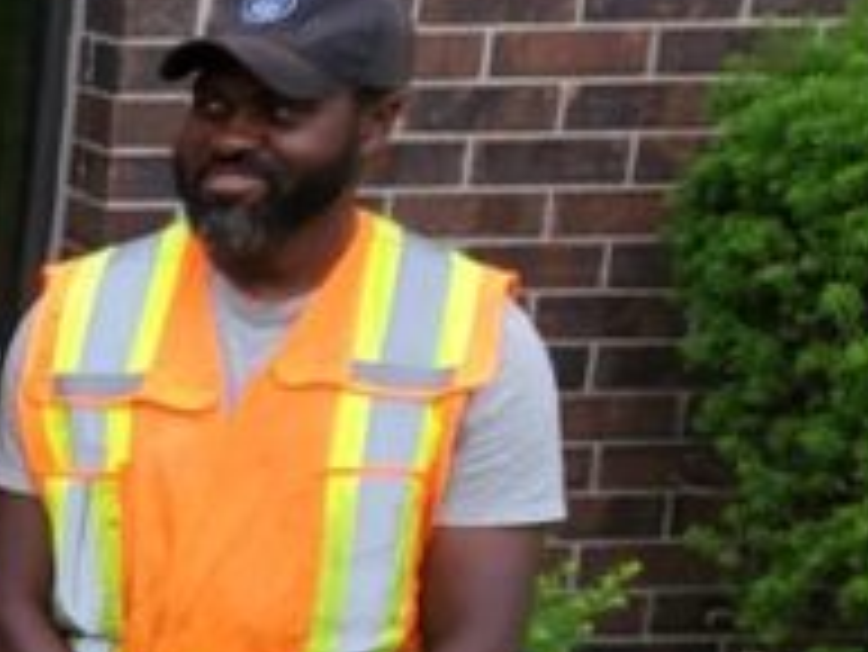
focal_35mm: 138
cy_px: 863
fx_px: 3463
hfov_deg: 11.7
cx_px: -1223
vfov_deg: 10.5
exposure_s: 1/120
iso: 80
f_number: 2.4
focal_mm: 4.3
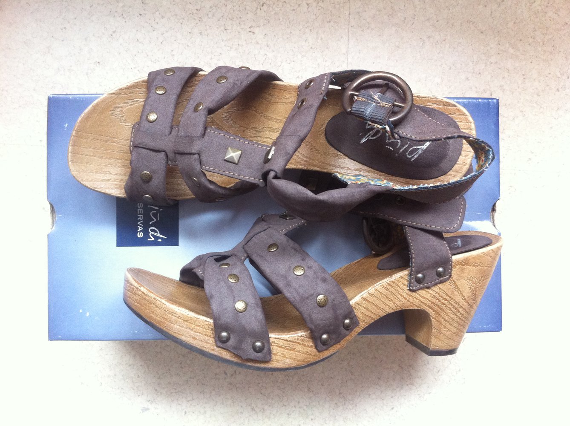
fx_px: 576
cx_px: 285
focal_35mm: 35
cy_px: 213
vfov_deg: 40.6
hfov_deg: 52.7
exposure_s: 1/15
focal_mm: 3.85
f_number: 2.8
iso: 200
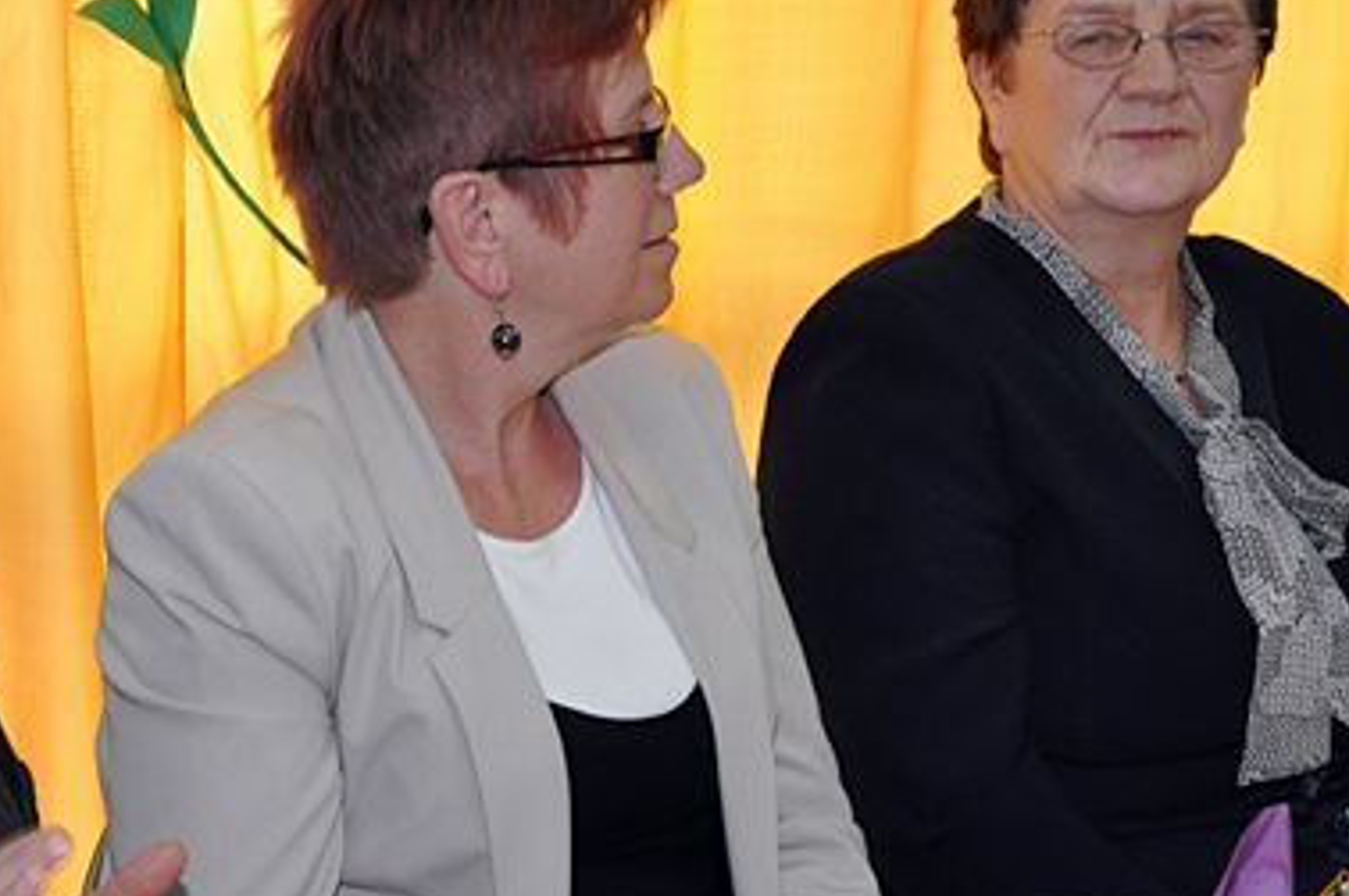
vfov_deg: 11.6
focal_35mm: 118
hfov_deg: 17.3
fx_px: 4421
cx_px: 496
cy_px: 552
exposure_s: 1/125
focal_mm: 35
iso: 800
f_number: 5.6
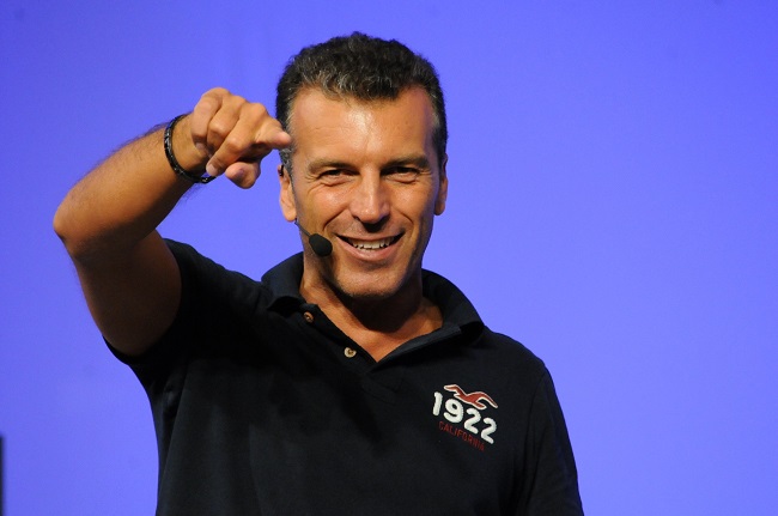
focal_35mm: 450
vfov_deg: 3.0
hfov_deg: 4.6
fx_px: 9708
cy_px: 258
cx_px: 389
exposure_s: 1/160
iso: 2500
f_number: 7.1
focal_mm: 300
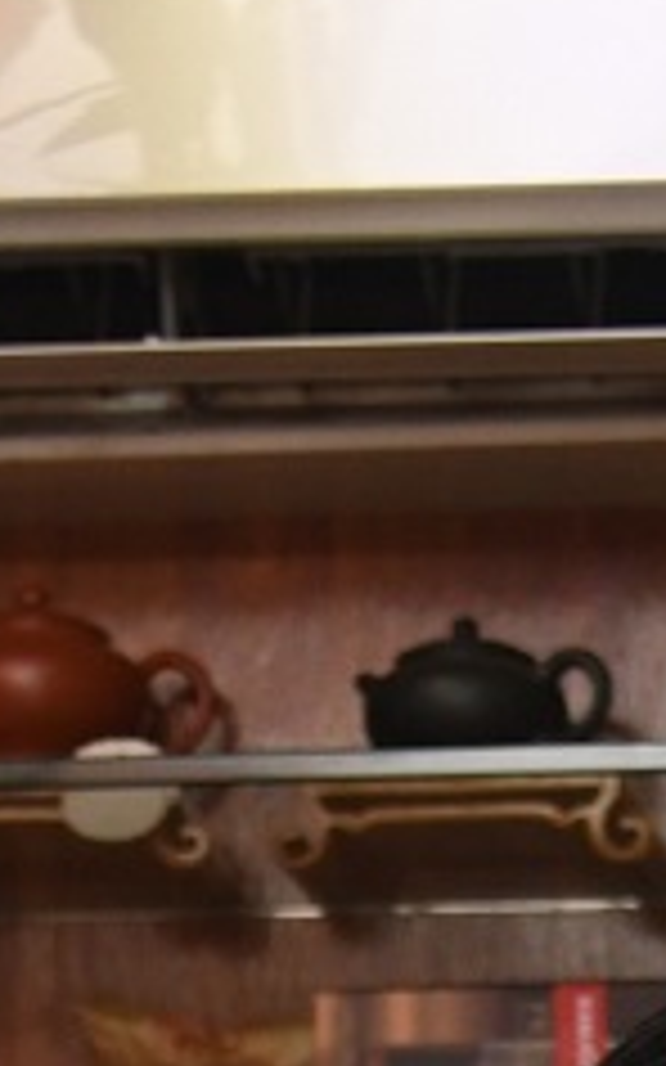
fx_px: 6393
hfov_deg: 6.0
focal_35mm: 220
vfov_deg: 9.0
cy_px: 2114
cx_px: 490
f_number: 4
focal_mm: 24
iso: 800
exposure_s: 1/160
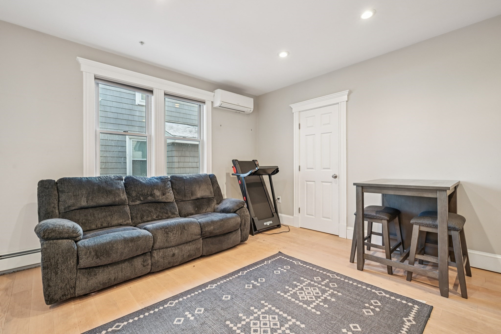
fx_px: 223
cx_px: 250
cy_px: 167
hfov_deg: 96.7
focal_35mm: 16
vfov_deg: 73.7
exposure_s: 1/6
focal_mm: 16
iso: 400
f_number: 8
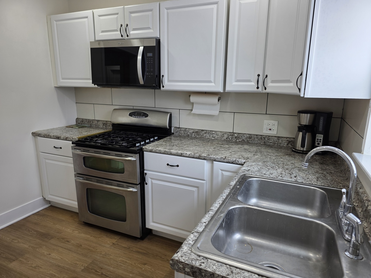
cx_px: 186
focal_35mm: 23
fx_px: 247
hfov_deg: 73.9
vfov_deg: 58.9
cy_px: 139
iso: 64
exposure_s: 1/120
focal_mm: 6.3
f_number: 1.7
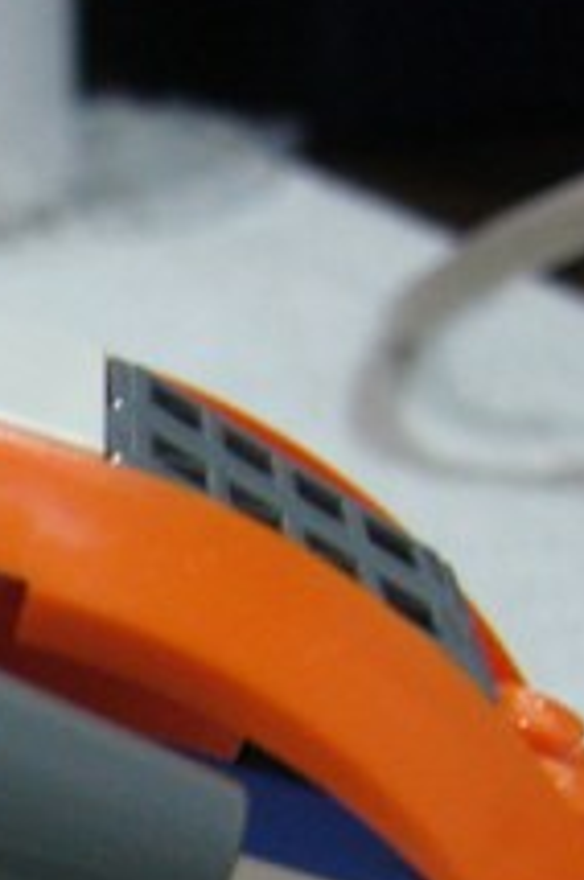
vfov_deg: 18.2
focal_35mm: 109
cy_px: 929
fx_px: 2661
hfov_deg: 11.8
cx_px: -387
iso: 200
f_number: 2.8
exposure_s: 1/8
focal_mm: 5.8
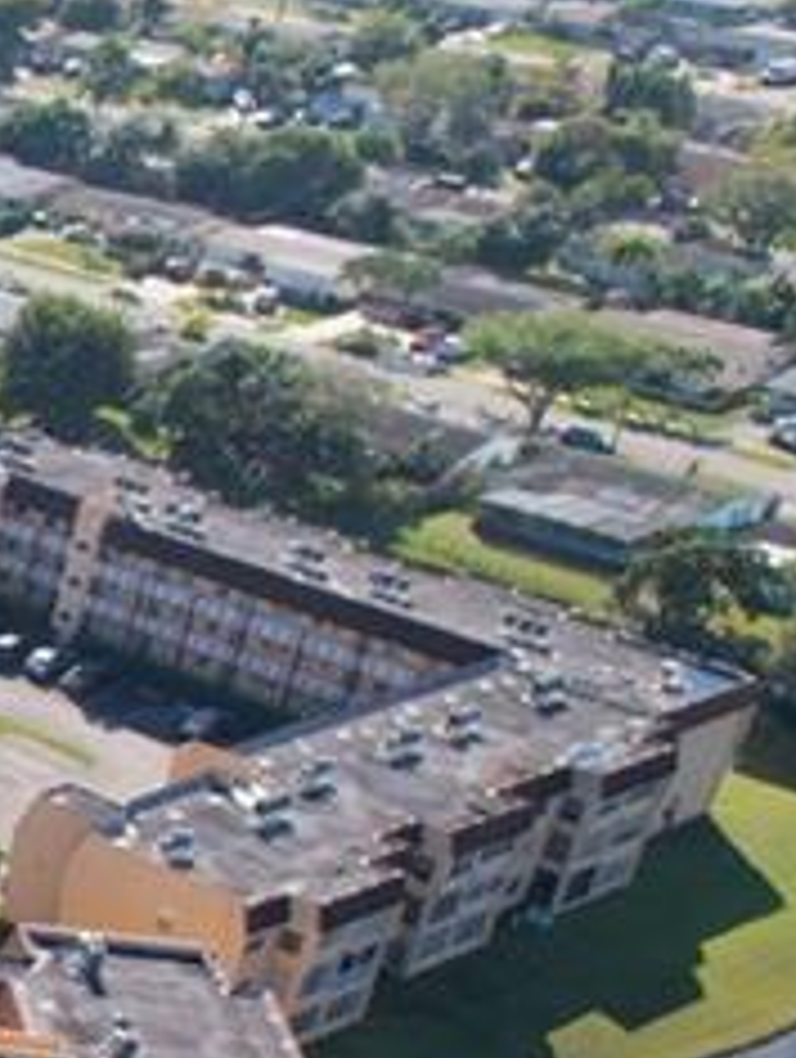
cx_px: -1390
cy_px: 1053
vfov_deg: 20.6
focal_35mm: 92
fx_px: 2813
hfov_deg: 11.6
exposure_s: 1/800
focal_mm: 8.38
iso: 110
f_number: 2.8
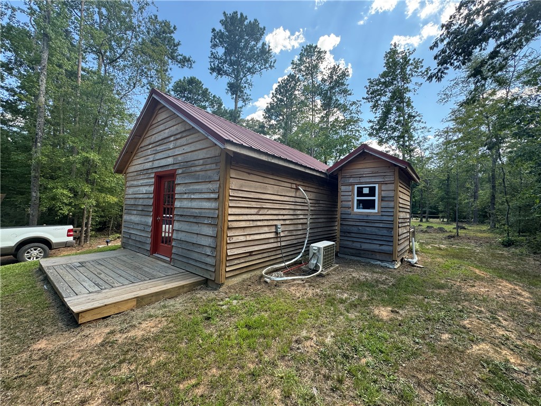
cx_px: 270
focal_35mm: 14
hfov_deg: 102.1
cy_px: 203
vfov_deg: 85.7
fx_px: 219
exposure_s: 1/184
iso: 40
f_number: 2.2
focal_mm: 2.22
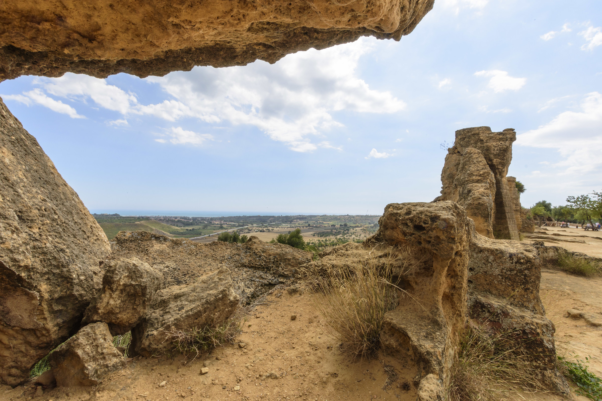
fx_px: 251
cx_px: 301
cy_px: 200
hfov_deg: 100.4
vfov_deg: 77.3
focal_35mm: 15
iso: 100
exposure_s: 1/100
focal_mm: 10
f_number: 14
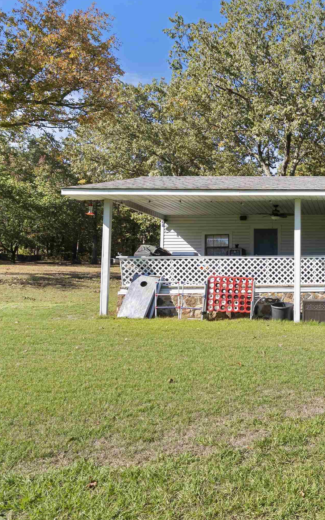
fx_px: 439
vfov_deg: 61.2
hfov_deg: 33.9
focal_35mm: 31
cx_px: 377
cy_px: 261
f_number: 9
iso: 250
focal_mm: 20
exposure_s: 1/80
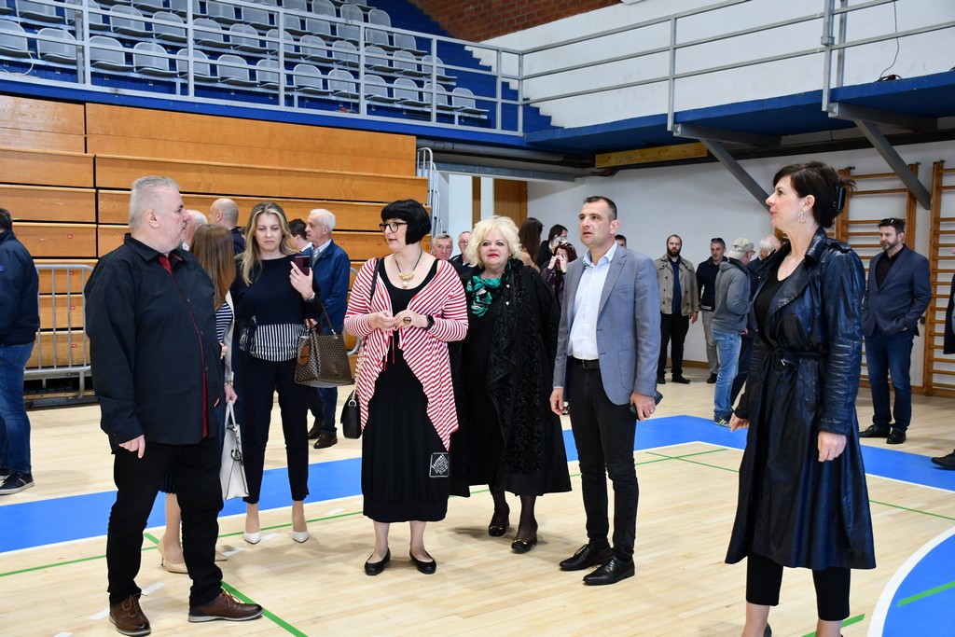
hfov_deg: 53.1
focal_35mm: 36
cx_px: 478
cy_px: 318
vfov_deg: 36.9
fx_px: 955
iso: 1000
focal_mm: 24
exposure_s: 1/125
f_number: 3.8
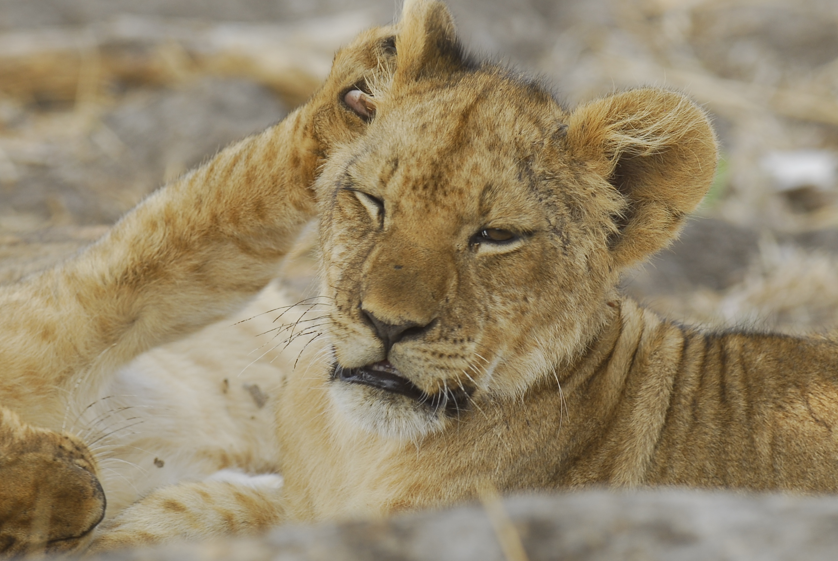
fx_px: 18109
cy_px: 243
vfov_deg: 1.8
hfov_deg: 2.7
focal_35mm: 777
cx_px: 373
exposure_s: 1/90
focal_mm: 300
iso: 100
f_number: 5.6
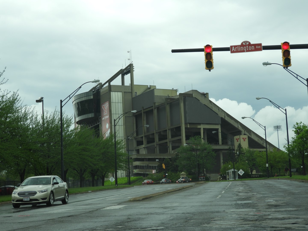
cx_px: 154
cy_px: 116
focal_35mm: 70
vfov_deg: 21.0
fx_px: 623
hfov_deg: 27.8
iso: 100
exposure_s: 1/250
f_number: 4.5
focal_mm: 12.5
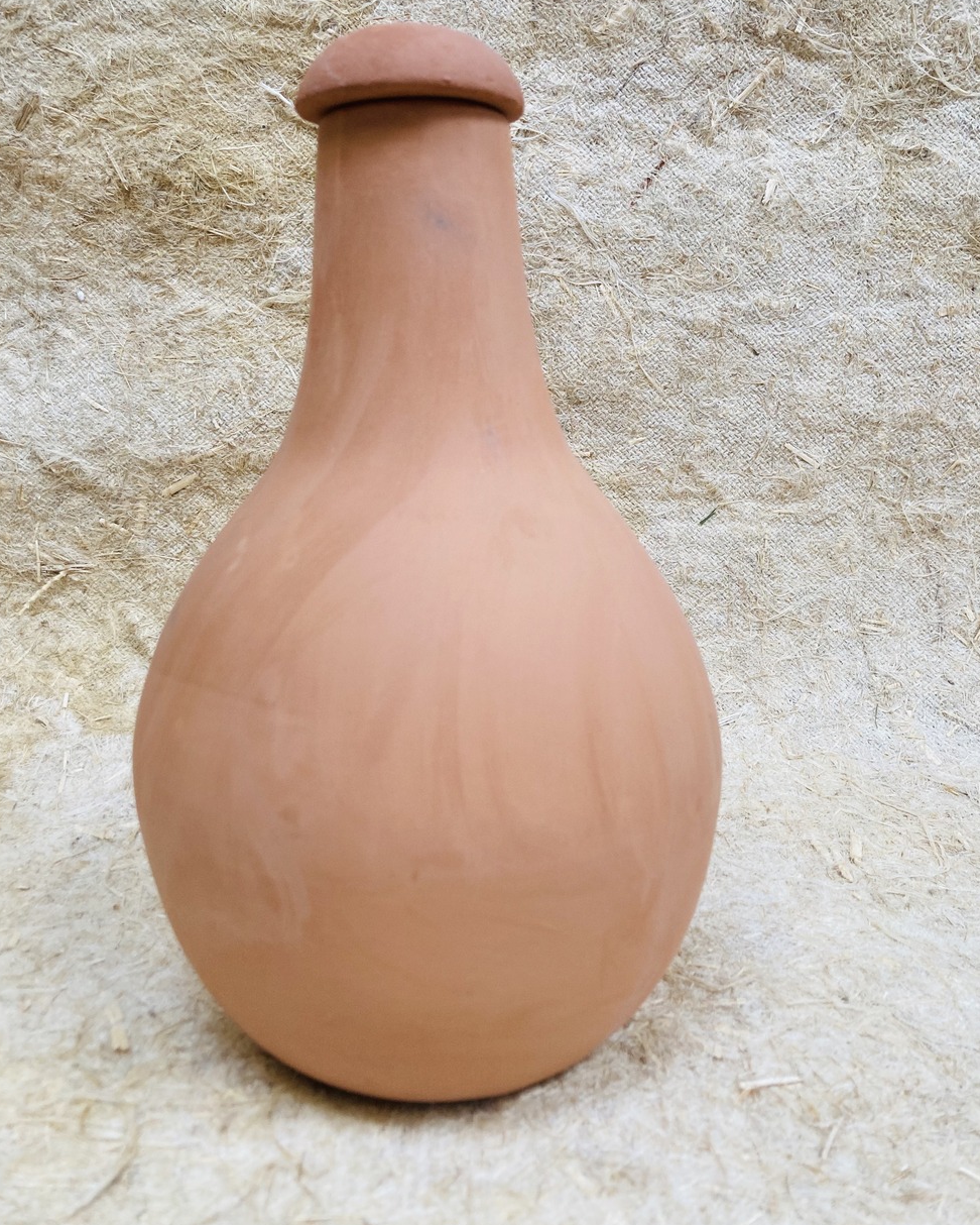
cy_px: 581
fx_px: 1087
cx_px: 479
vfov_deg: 58.7
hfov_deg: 48.5
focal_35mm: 30
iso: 40
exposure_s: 1/50
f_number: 1.8
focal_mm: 3.99
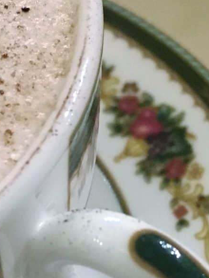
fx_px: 764
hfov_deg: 15.3
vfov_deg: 20.4
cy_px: 219
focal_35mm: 95
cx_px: 9
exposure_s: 1/25
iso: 200
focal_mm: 4.15
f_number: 2.2
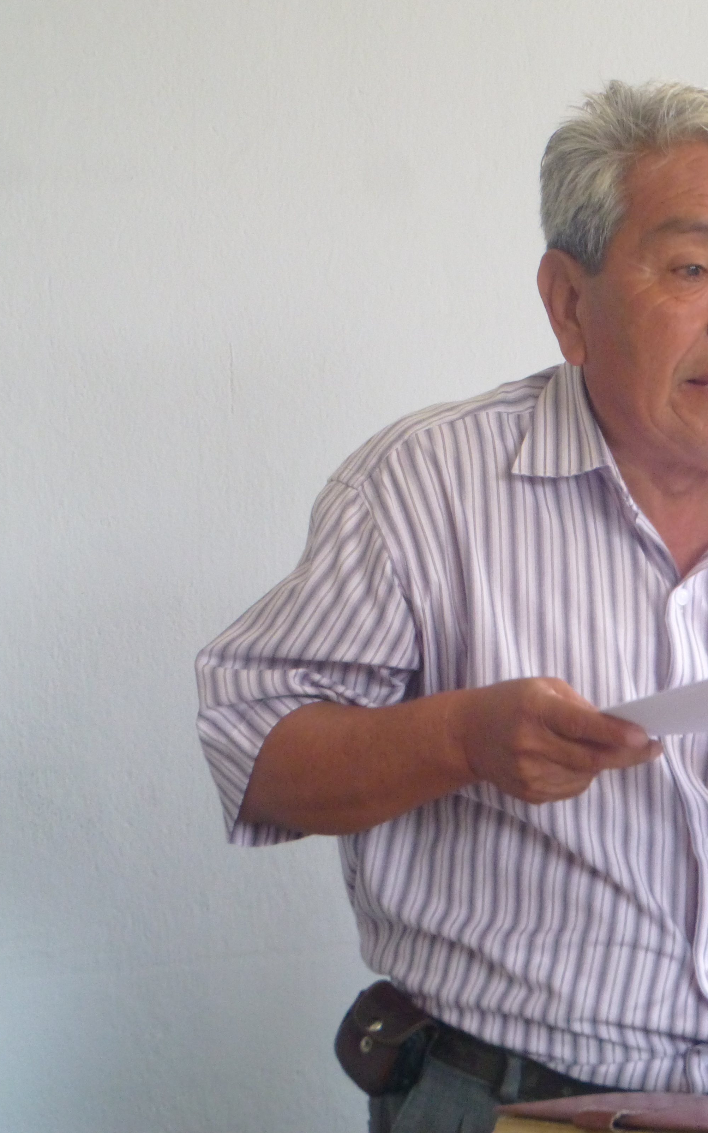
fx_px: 3304
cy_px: 562
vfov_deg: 19.5
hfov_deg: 12.1
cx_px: 661
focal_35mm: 107
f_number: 5
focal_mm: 13.3
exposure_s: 1/60
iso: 400
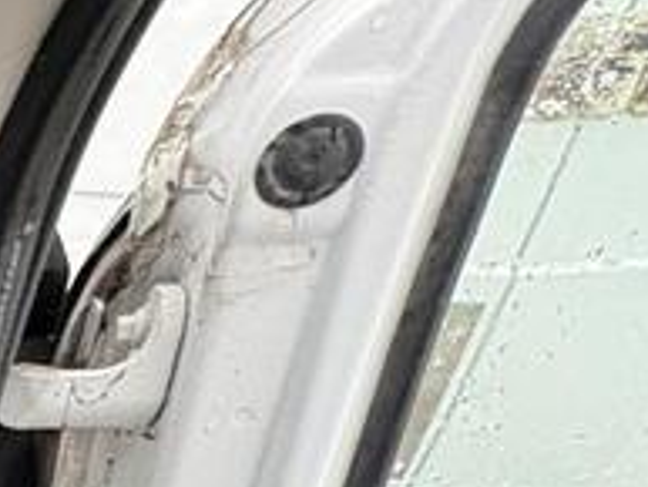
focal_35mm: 65
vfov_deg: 18.0
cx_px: -839
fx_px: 1218
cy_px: 880
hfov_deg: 16.1
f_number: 2.2
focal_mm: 2.22
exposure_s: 1/94
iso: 200
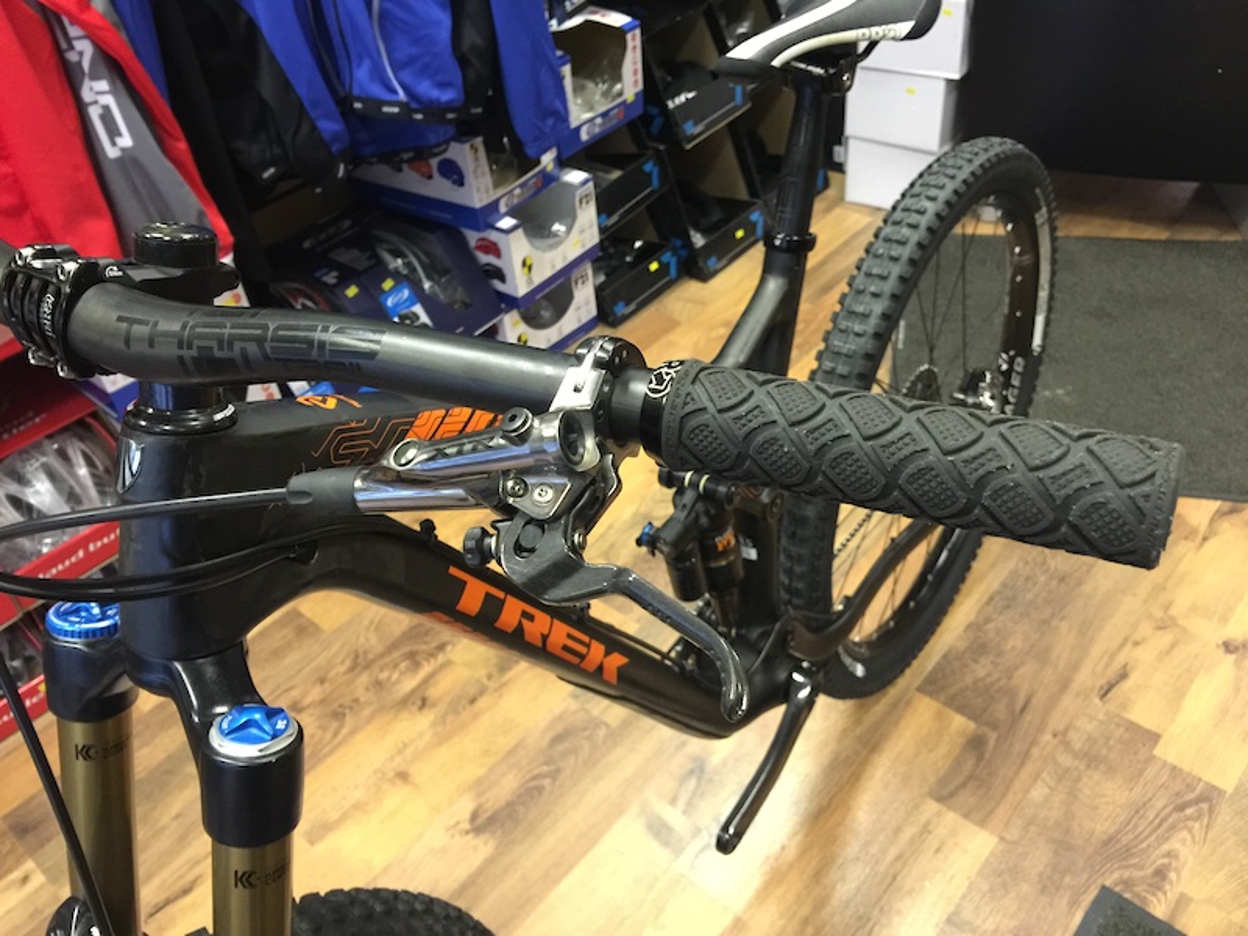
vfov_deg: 48.2
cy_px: 468
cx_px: 624
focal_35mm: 29
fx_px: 1046
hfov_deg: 61.7
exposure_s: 1/8
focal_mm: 4.15
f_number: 2.2
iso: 160
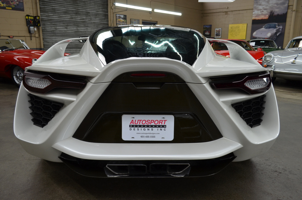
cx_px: 151
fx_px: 226
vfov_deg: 47.7
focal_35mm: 27
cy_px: 100
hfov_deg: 67.5
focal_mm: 18
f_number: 4
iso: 400
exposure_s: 1/60
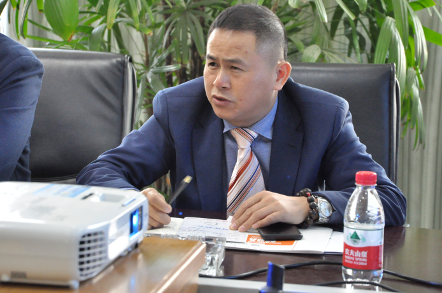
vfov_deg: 12.8
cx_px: 220
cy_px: 147
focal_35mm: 107
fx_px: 1312
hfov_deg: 19.1
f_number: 6.3
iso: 2000
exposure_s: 1/30
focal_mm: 66
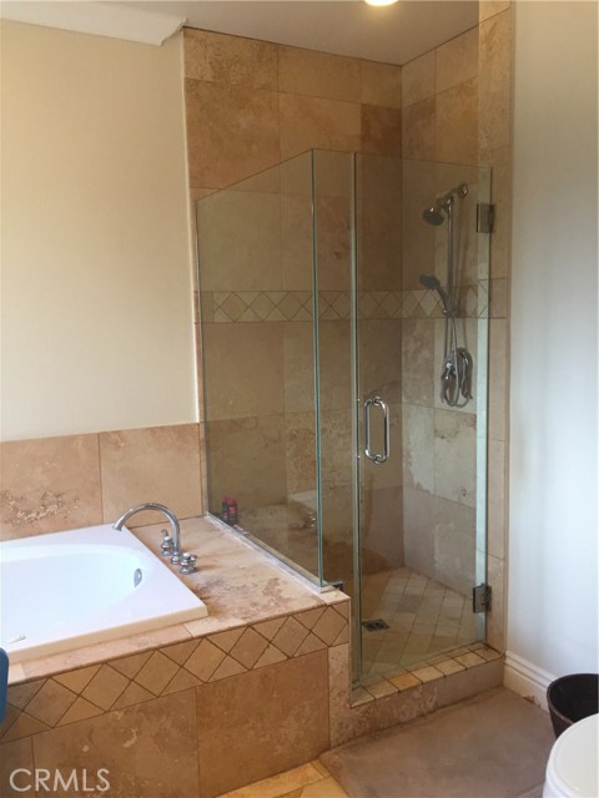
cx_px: 300
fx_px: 669
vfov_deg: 61.7
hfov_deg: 48.2
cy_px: 399
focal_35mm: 29
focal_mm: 4.15
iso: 100
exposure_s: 1/30
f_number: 2.2
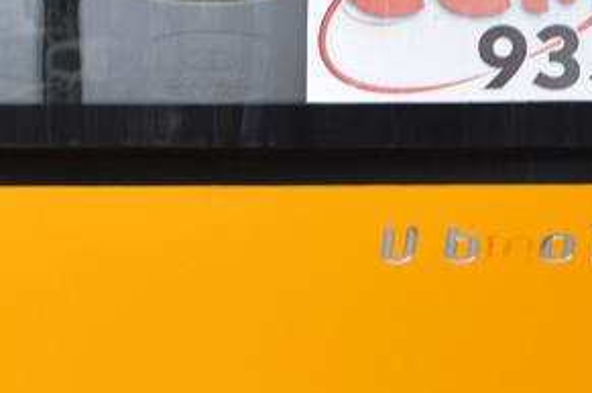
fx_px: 16942
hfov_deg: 2.0
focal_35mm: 1032
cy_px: 363
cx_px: -138
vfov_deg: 1.3
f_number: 5.6
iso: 100
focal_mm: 200
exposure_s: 1/320
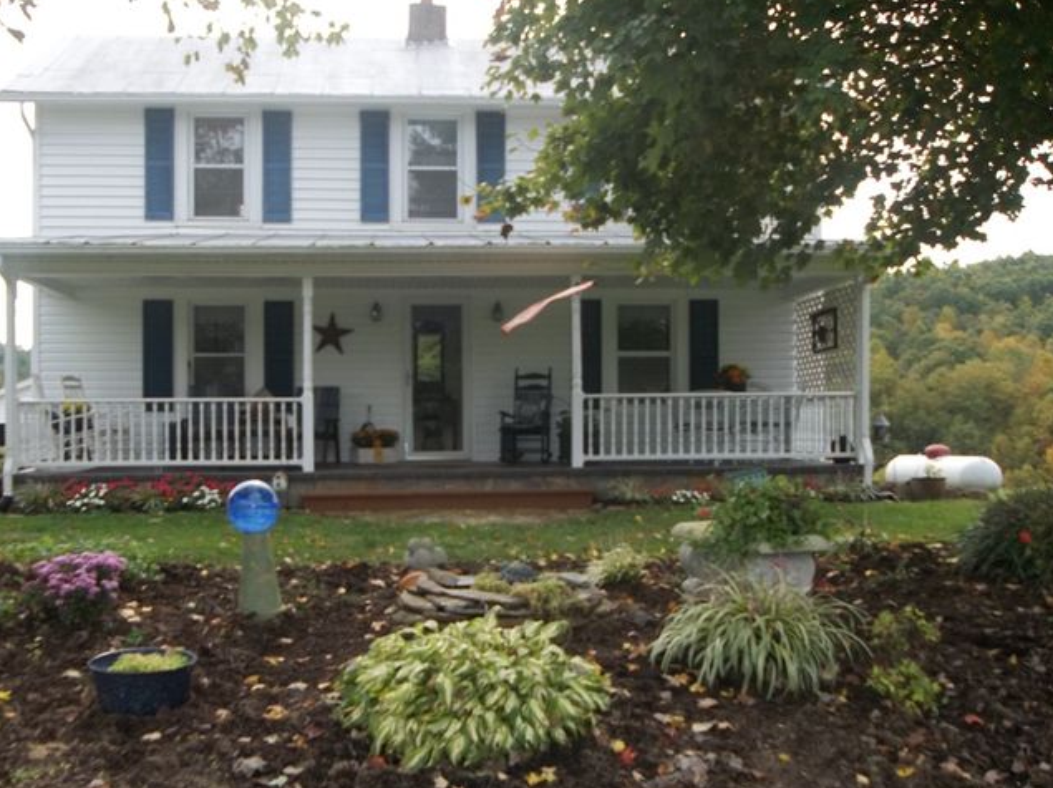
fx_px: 1033
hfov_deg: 53.6
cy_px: 455
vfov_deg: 41.6
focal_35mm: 34
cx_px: 421
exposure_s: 1/320
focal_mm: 4.9
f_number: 3.5
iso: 80
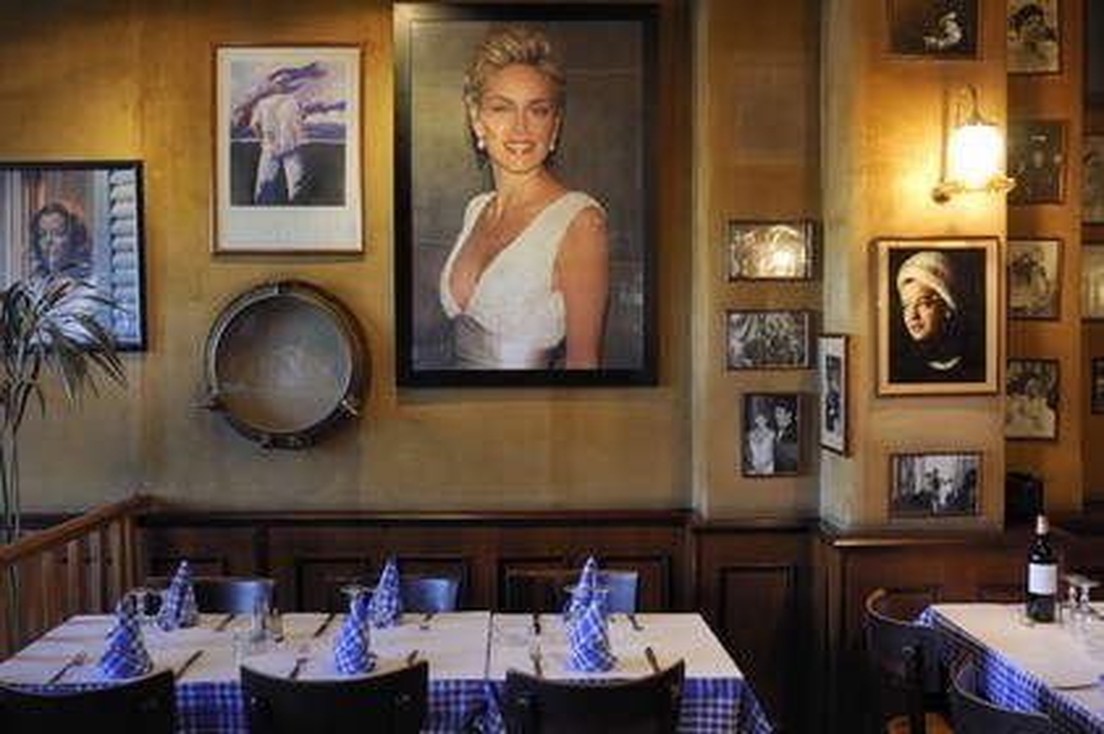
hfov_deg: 57.3
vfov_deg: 39.9
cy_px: 367
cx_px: 552
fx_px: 1011
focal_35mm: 33
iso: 100
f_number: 7.1
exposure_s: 1.3
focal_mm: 22
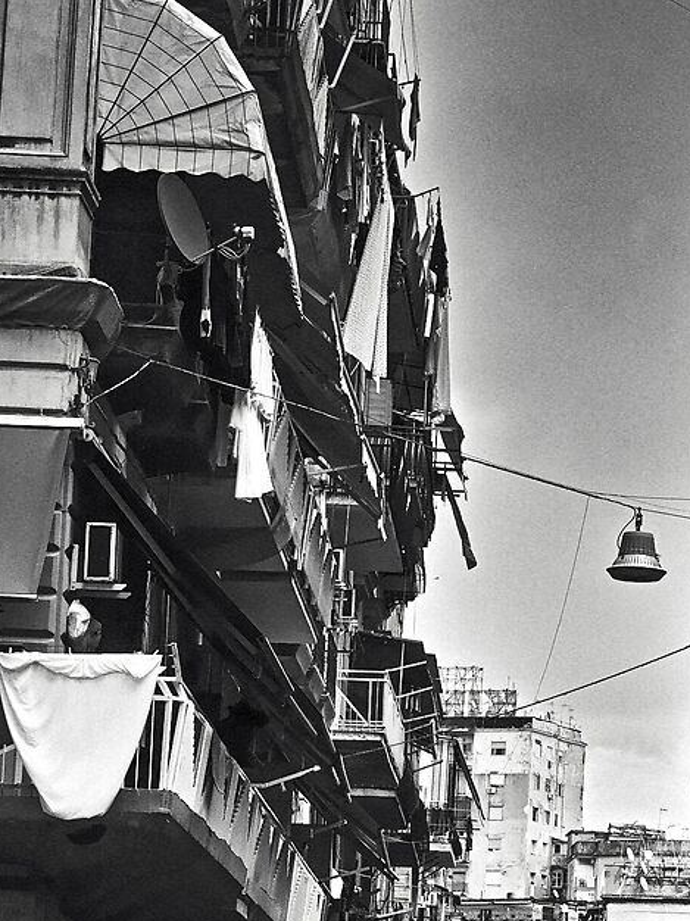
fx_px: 4415
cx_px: 1167
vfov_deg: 11.9
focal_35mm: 166
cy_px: 587
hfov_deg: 8.6
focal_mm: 30
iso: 200
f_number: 5.6
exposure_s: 1/400
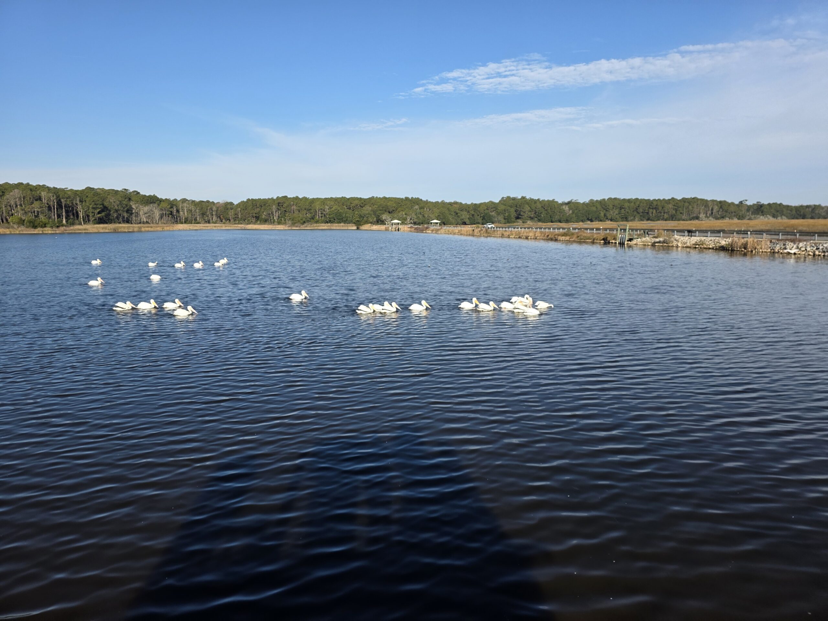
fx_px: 550
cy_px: 310
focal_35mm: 23
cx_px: 414
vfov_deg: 58.9
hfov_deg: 73.9
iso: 80
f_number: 1.7
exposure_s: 1/5153
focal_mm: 6.3
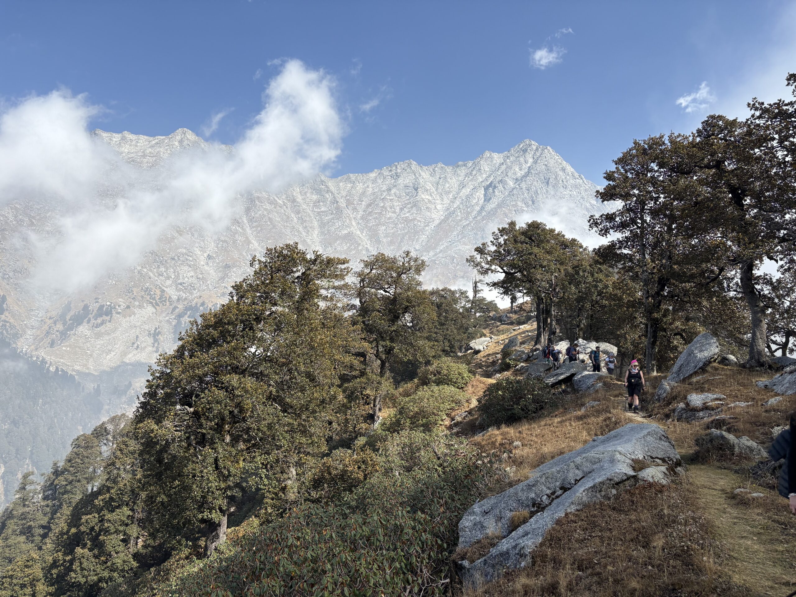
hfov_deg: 67.3
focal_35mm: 26
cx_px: 398
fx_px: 598
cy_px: 298
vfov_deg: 53.1
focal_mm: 5.96
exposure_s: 1/2985
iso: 50
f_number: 1.6
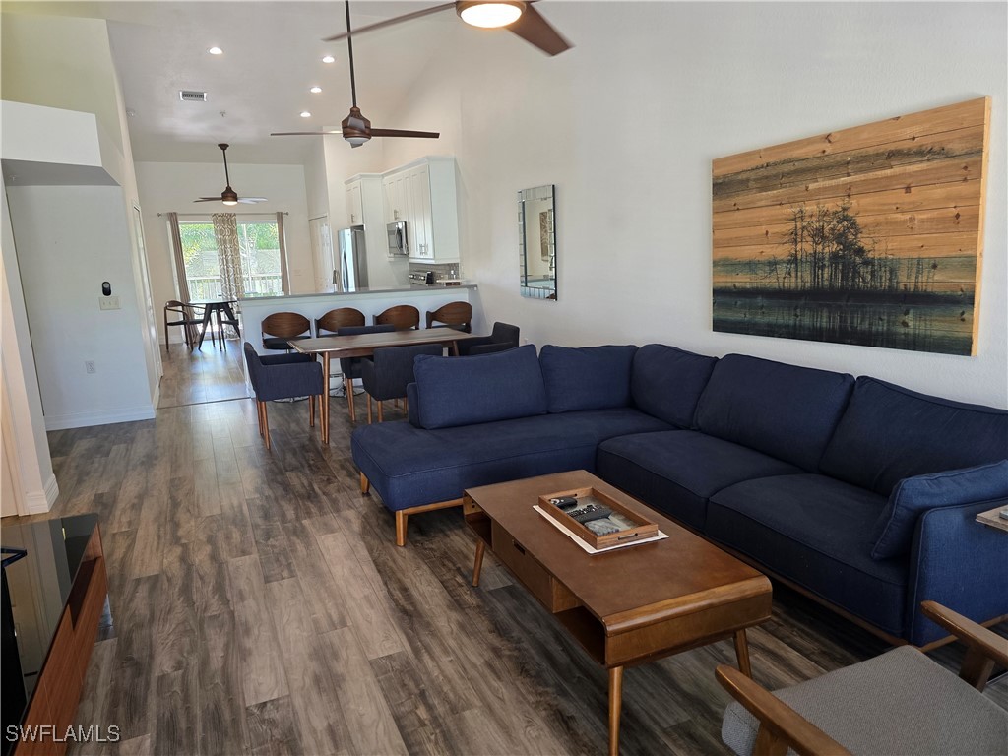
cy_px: 378
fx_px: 670
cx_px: 504
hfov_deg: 73.9
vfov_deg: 58.9
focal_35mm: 23
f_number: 1.7
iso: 200
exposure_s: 1/120
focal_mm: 6.3
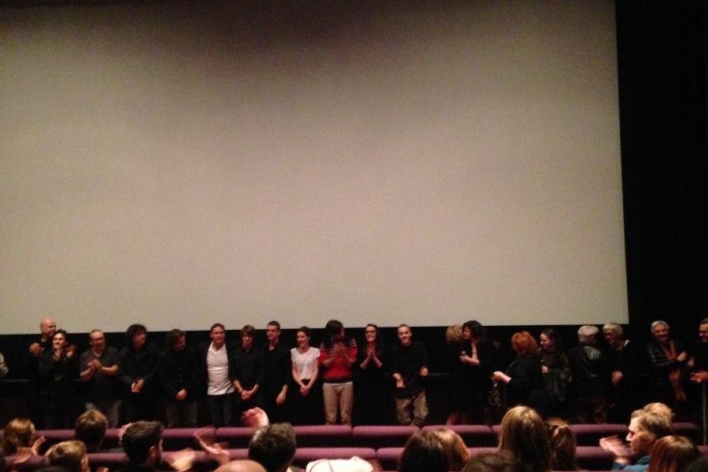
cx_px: 335
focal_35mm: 39
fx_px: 767
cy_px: 271
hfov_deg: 49.5
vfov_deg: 34.2
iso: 800
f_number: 2.4
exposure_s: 1/15
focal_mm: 4.12
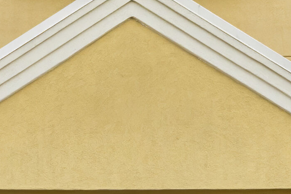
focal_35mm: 128
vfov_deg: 10.7
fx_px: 1035
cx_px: 118
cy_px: 124
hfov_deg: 16.0
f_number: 9
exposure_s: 1/1250
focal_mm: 20
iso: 800
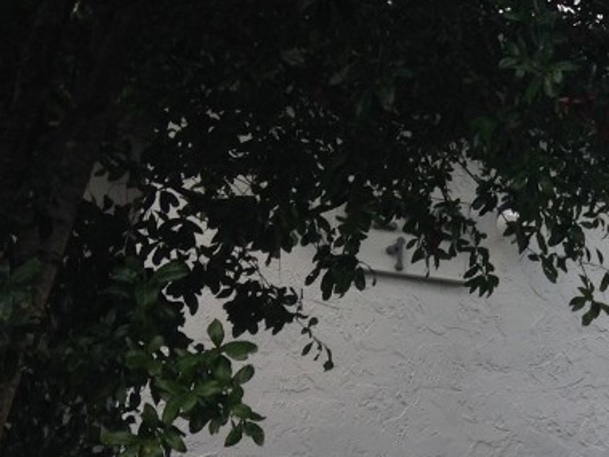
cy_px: 399
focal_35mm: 89
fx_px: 1566
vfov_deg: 16.4
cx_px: 788
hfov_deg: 20.2
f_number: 2.4
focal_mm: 4.12
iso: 50
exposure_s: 1/211
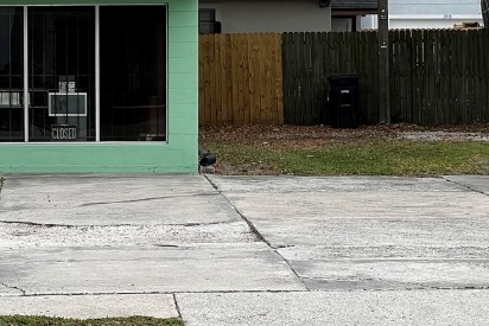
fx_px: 2704
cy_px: -47
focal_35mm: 199
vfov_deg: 6.9
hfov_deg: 10.3
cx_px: 210
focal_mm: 9
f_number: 2.8
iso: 32
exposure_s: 1/336
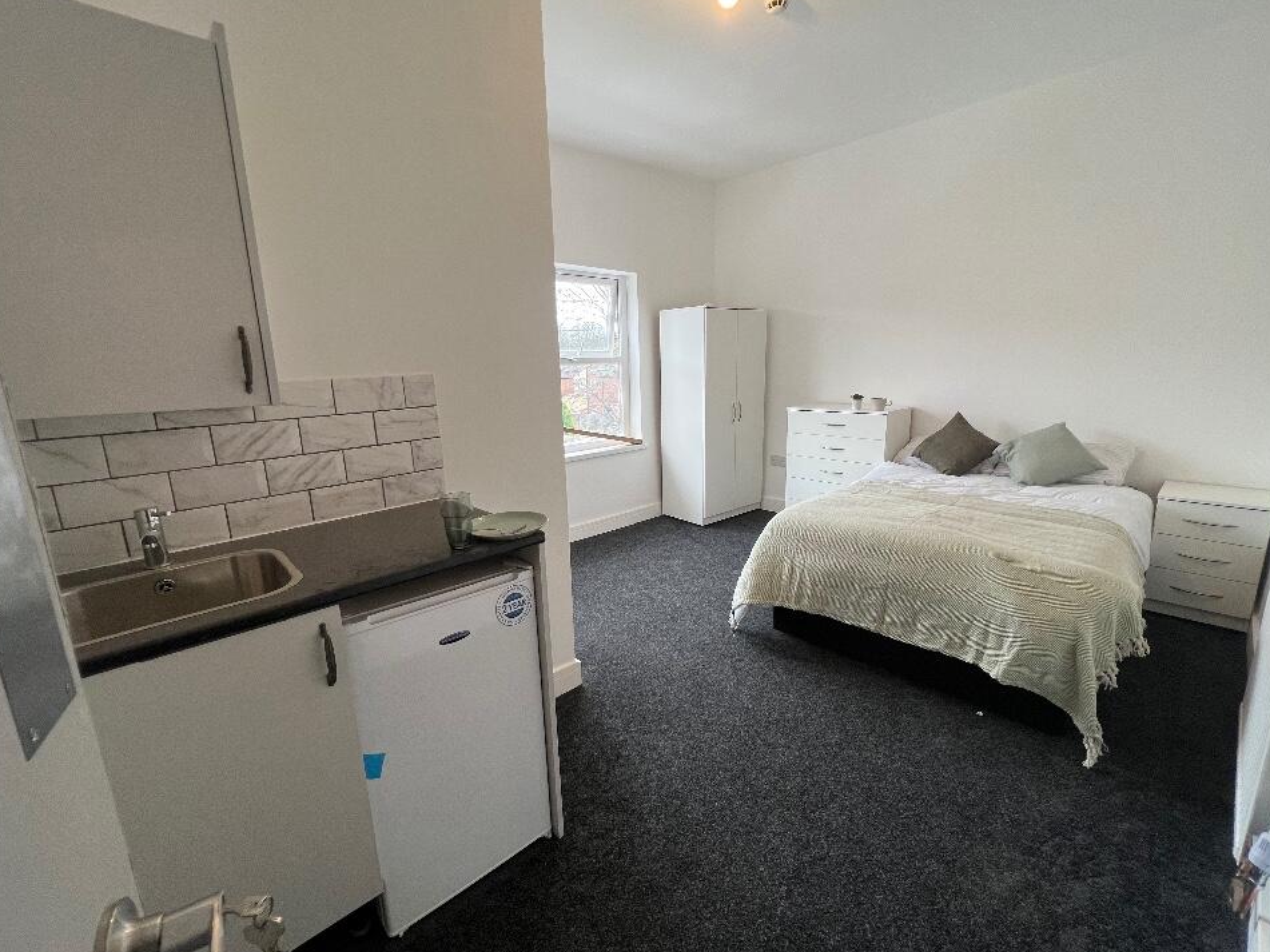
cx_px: 625
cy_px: 481
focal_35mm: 14
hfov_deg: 102.1
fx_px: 514
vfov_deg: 85.7
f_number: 1.8
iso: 80
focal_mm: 1.57
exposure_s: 1/99
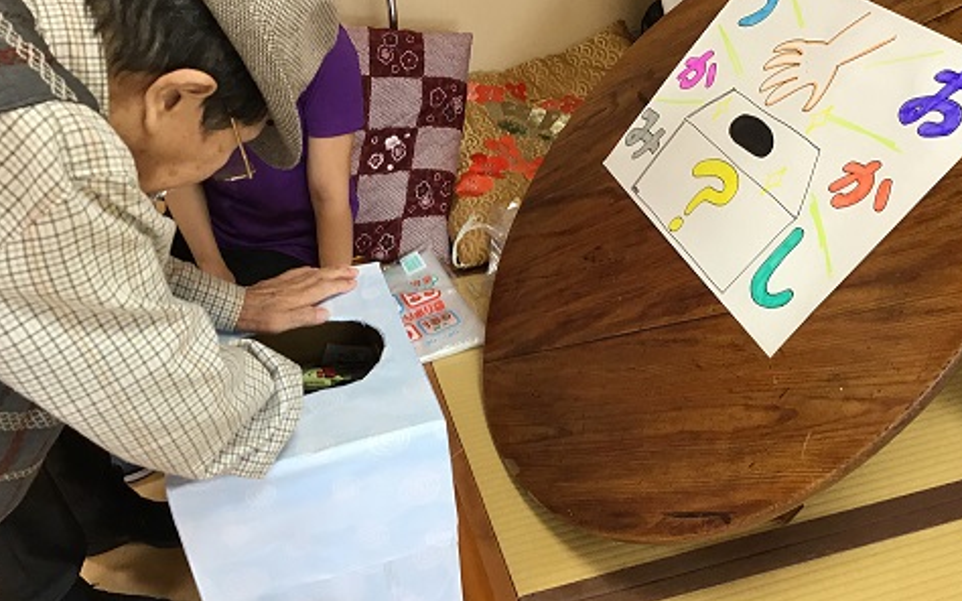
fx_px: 891
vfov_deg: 37.3
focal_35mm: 34
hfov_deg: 56.7
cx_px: 483
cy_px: 300
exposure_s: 1/30
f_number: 2.4
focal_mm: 3.3
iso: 32
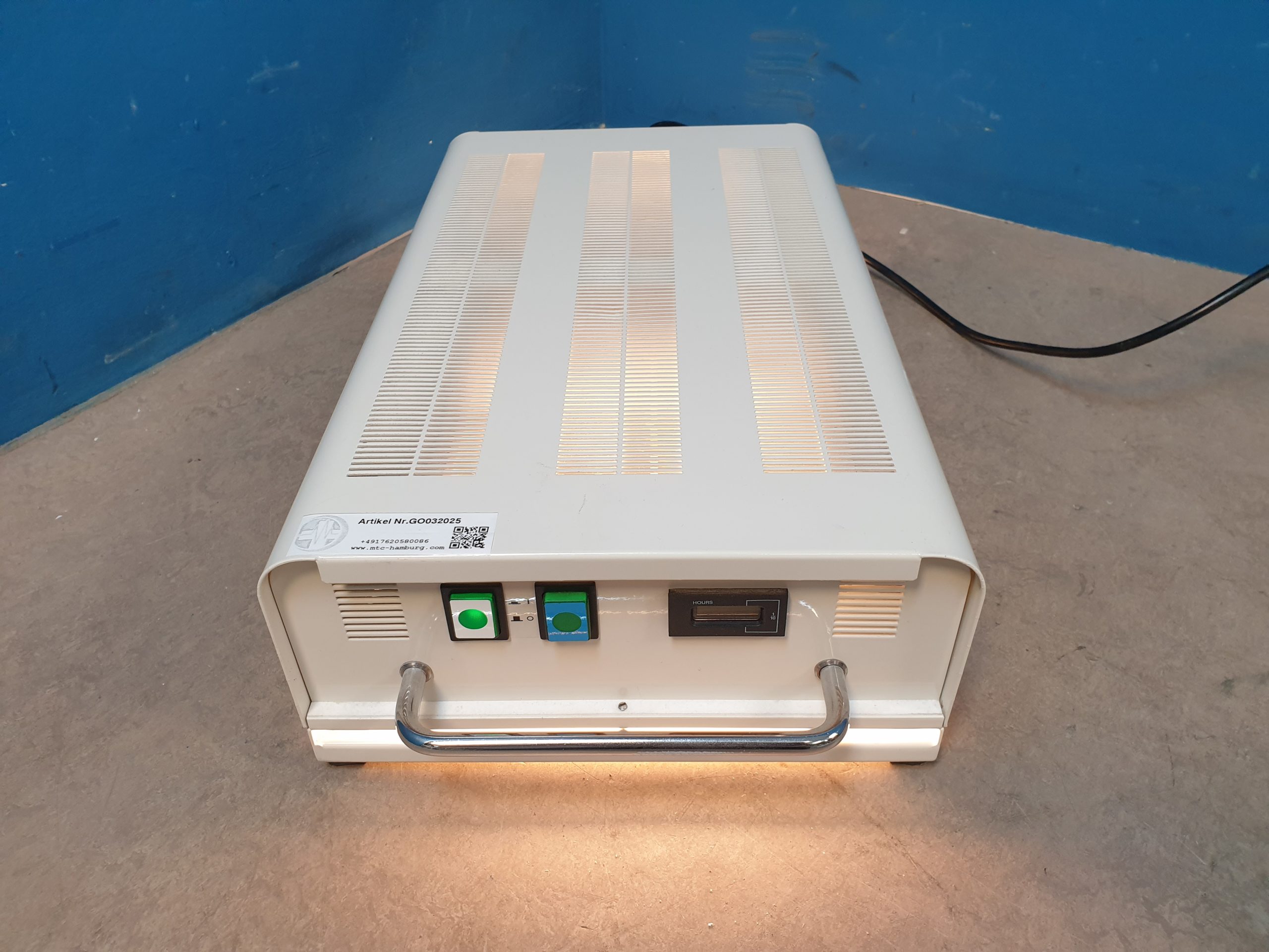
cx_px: 634
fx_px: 953
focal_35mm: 26
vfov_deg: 53.1
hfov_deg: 67.3
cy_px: 476
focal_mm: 4.3
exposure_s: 1/50
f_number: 2.4
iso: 160
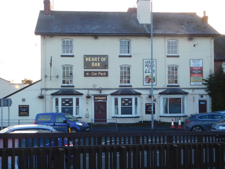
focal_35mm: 55
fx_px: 357
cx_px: 112
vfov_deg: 26.6
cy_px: 84
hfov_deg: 34.9
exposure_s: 1/100
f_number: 4.2
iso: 125
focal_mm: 9.8
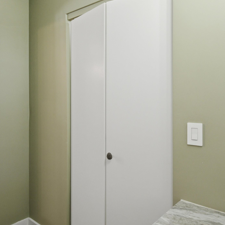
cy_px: 103
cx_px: 76
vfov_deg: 54.0
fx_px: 221
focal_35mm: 30
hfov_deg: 53.0
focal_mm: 16
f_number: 8
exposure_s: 1/1250
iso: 1250
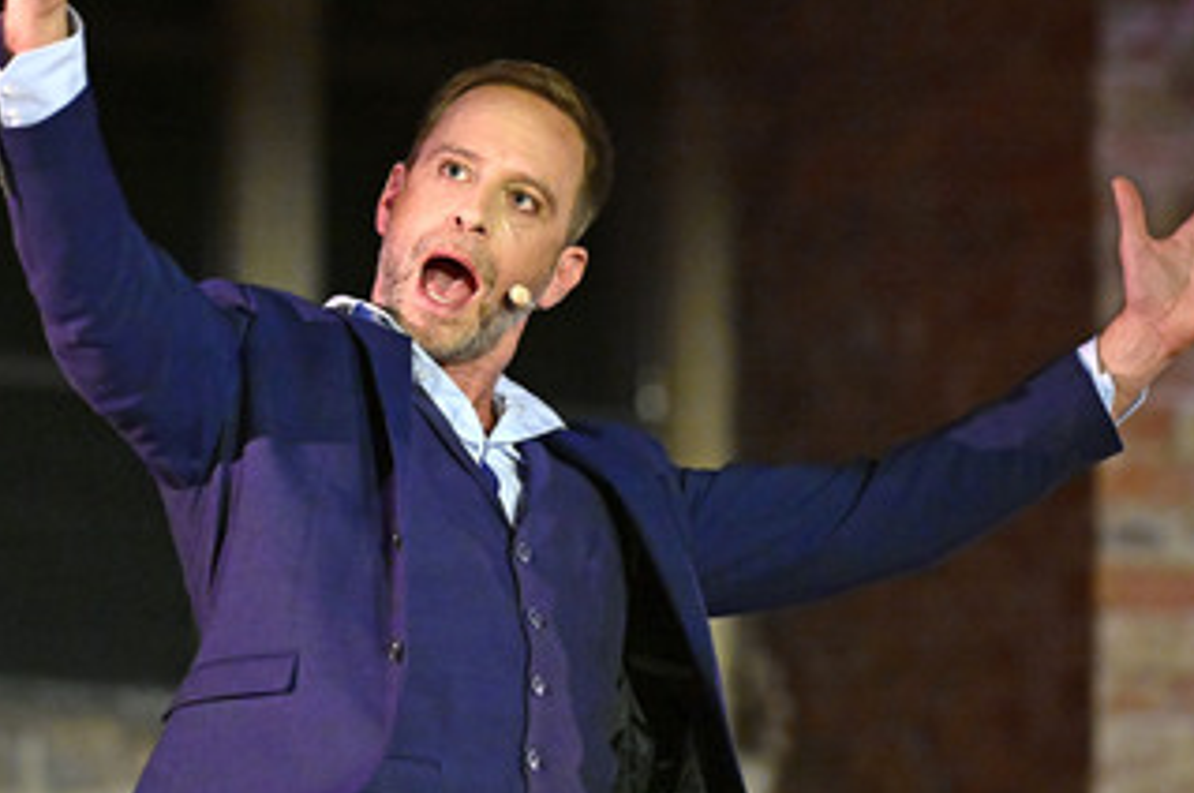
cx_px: 477
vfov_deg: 5.0
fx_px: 9144
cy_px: 318
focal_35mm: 276
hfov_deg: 7.5
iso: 8000
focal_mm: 195
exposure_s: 1/250
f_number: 2.8
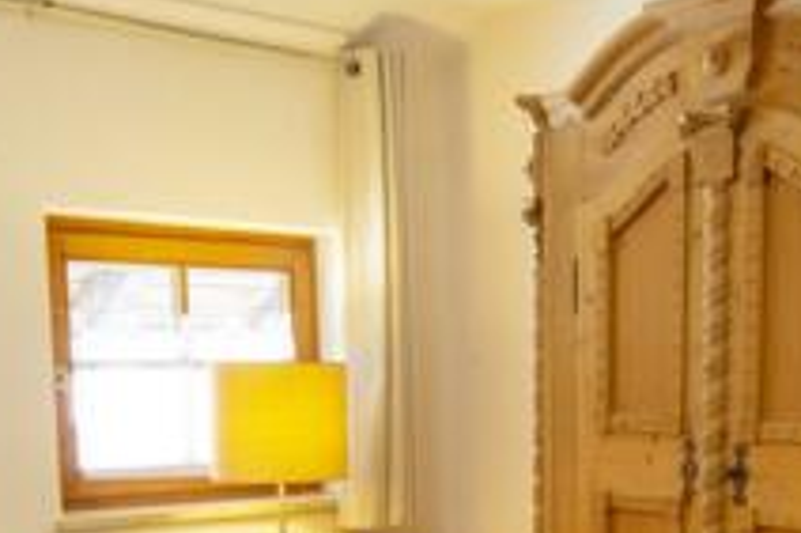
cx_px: 529
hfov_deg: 35.3
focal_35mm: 56
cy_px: 752
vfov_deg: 21.1
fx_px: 1245
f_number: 11
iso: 200
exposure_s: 1/1.67
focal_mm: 18
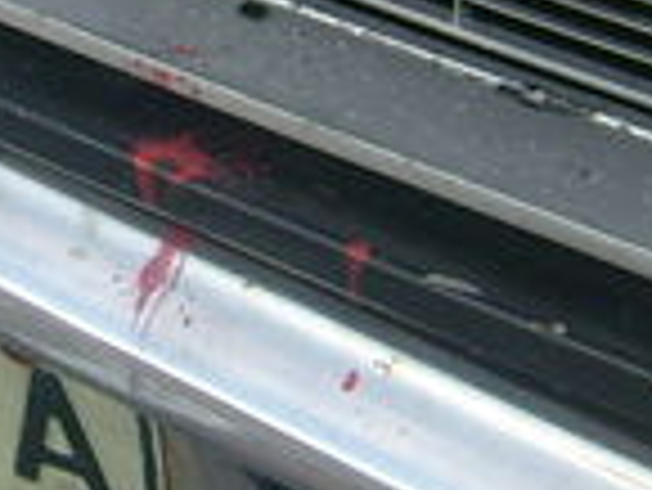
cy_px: -99
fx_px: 2903
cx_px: -112
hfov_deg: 12.5
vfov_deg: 9.5
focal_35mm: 154
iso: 50
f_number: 2.8
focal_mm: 5.95
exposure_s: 1/148
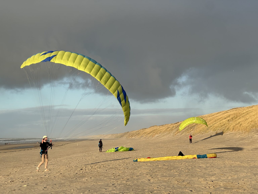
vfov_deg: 19.1
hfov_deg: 25.3
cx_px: 129
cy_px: 97
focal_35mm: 77
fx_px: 574
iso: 32
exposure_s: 1/544
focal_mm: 9
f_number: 2.8
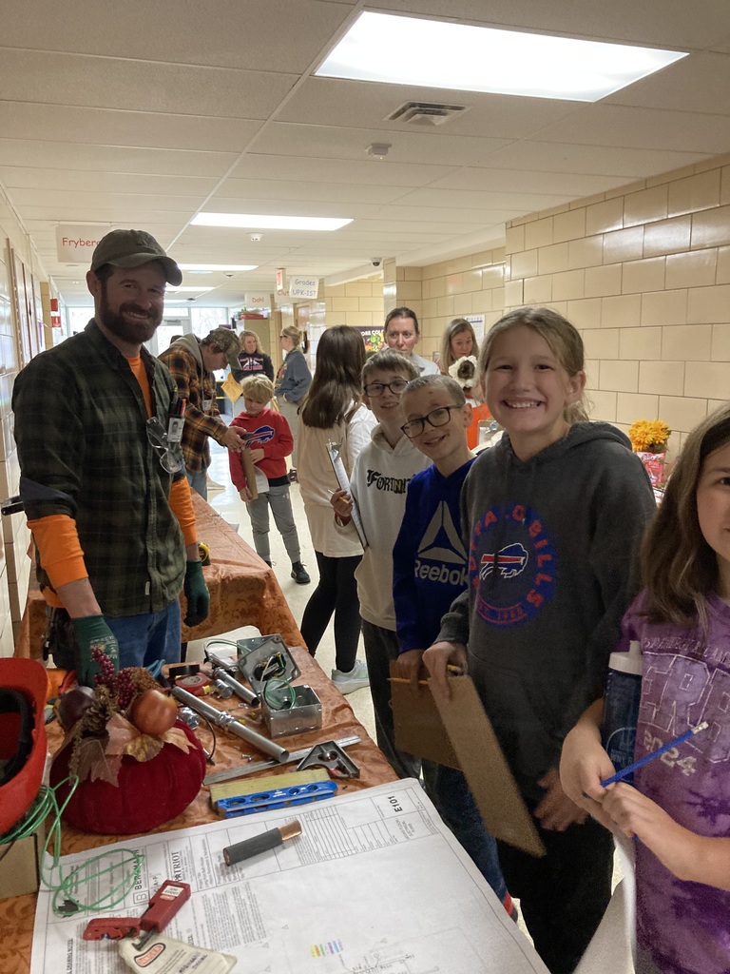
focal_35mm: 28
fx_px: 787
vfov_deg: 63.4
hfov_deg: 49.7
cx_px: 365
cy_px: 487
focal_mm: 3.99
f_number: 1.8
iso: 400
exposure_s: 1/33
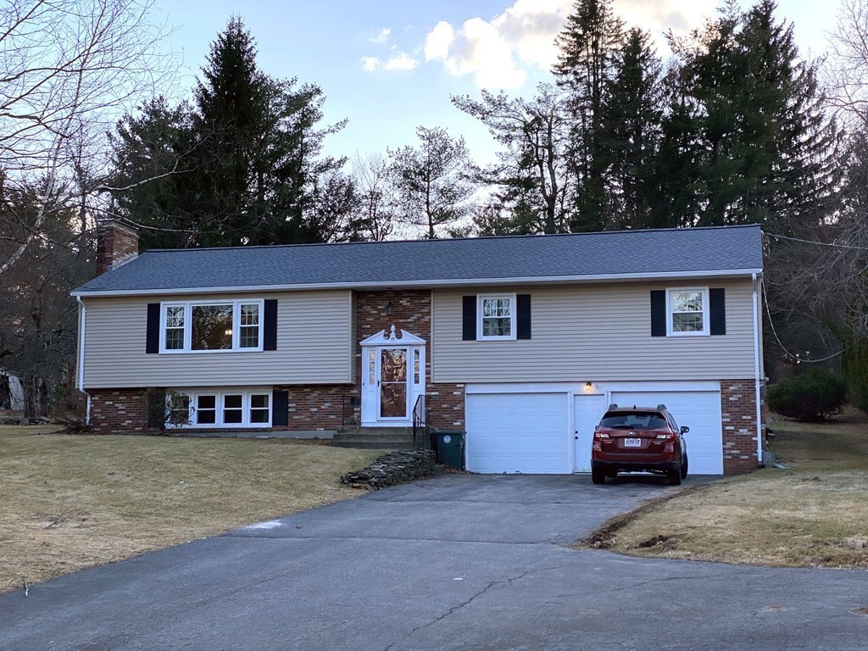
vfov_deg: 28.0
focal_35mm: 52
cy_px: 326
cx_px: 434
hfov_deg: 36.8
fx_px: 1304
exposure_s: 1/705
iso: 20
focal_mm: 6
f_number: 2
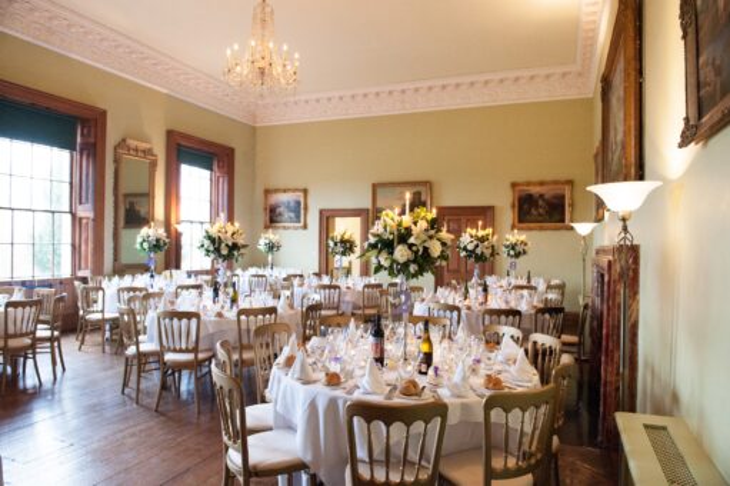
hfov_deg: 73.8
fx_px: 486
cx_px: 365
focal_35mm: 24
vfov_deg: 53.1
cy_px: 243
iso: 2500
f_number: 4
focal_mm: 24
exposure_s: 1/80
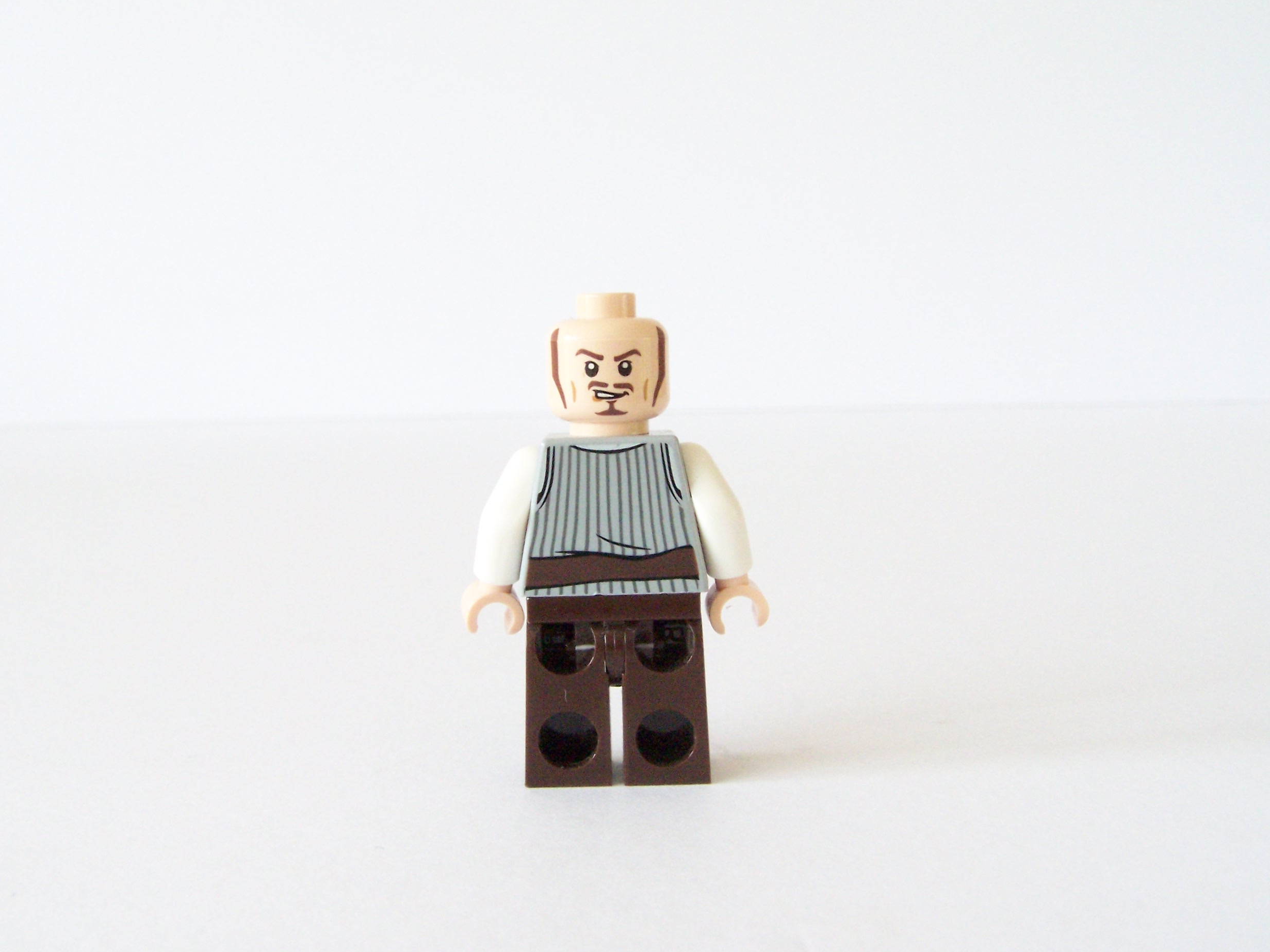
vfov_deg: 32.2
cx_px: 623
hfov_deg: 42.1
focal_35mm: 45
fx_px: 1651
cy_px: 464
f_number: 5.6
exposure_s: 1/6
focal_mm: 7.1
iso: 400
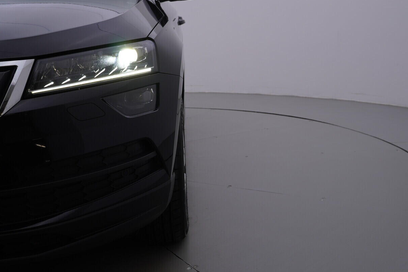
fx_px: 487
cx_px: 210
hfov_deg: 45.4
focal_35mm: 43
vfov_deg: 31.2
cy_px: 120
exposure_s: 1/125
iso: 125
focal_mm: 24
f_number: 5
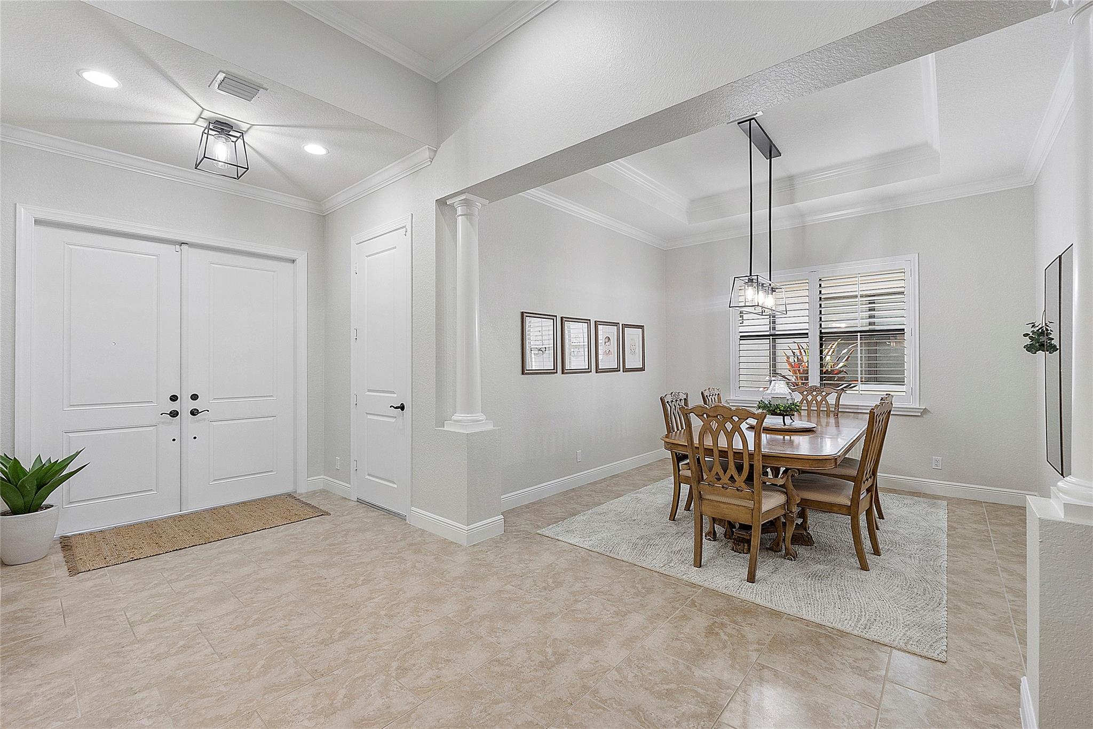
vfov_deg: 77.3
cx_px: 546
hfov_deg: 100.4
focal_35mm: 15
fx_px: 455
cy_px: 364
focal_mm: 10
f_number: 7.1
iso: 320
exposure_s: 1/25
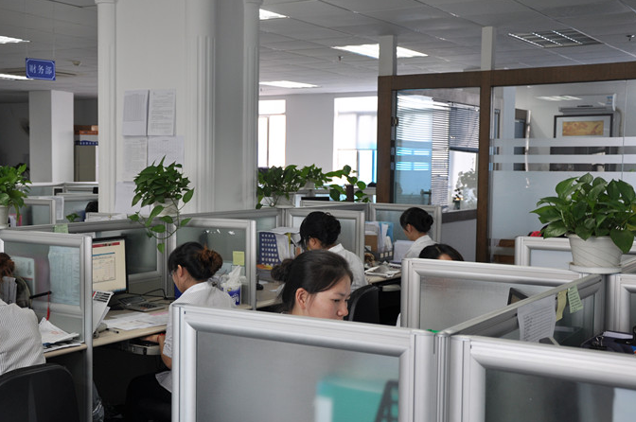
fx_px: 882
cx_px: 261
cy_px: 225
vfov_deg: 26.9
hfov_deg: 39.5
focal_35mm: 50
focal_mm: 28
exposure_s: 1/20
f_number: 4
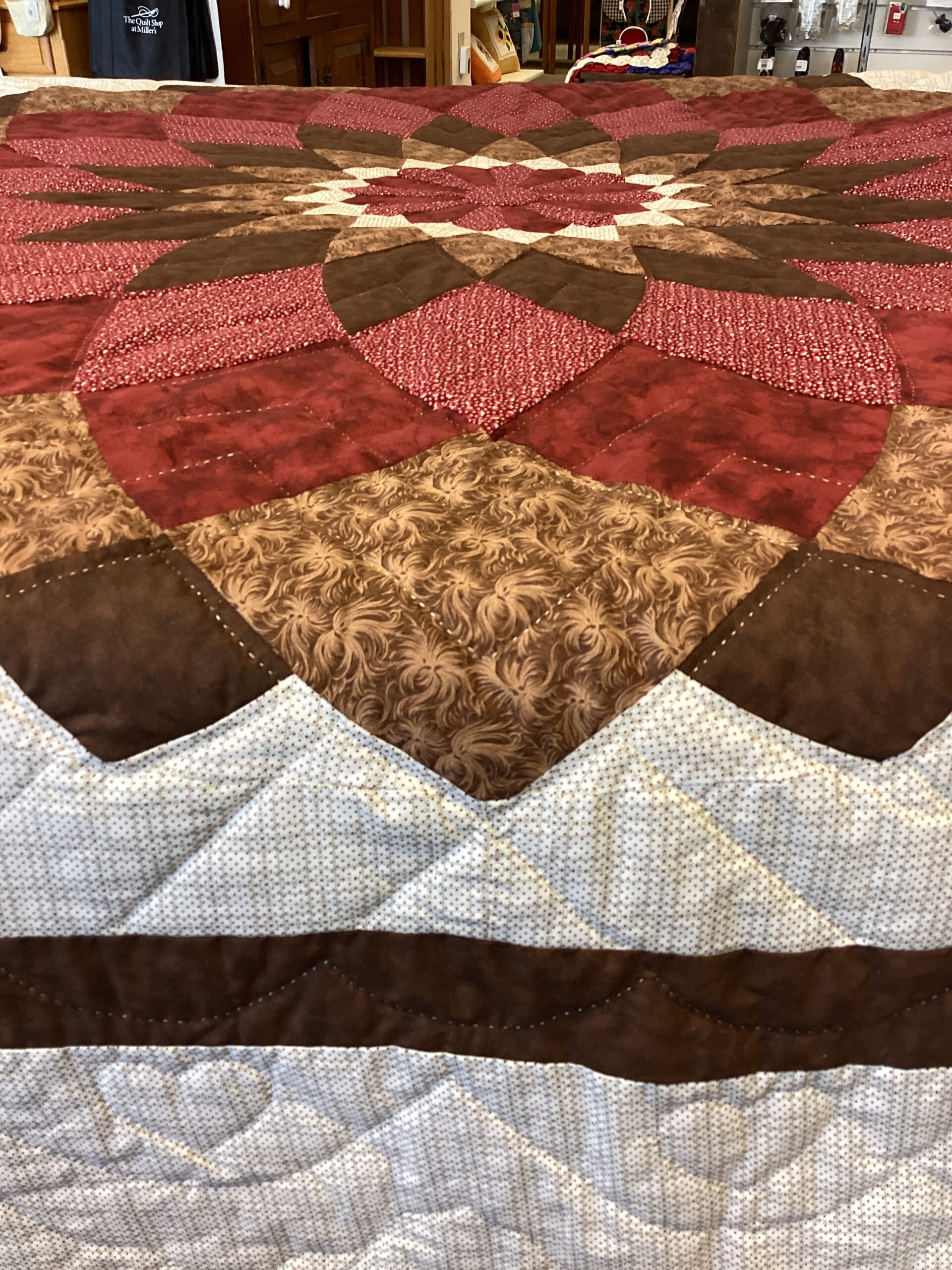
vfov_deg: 58.4
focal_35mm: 31
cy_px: 635
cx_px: 476
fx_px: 1137
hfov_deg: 45.4
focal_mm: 3.3
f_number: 2.4
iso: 125
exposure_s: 1/60
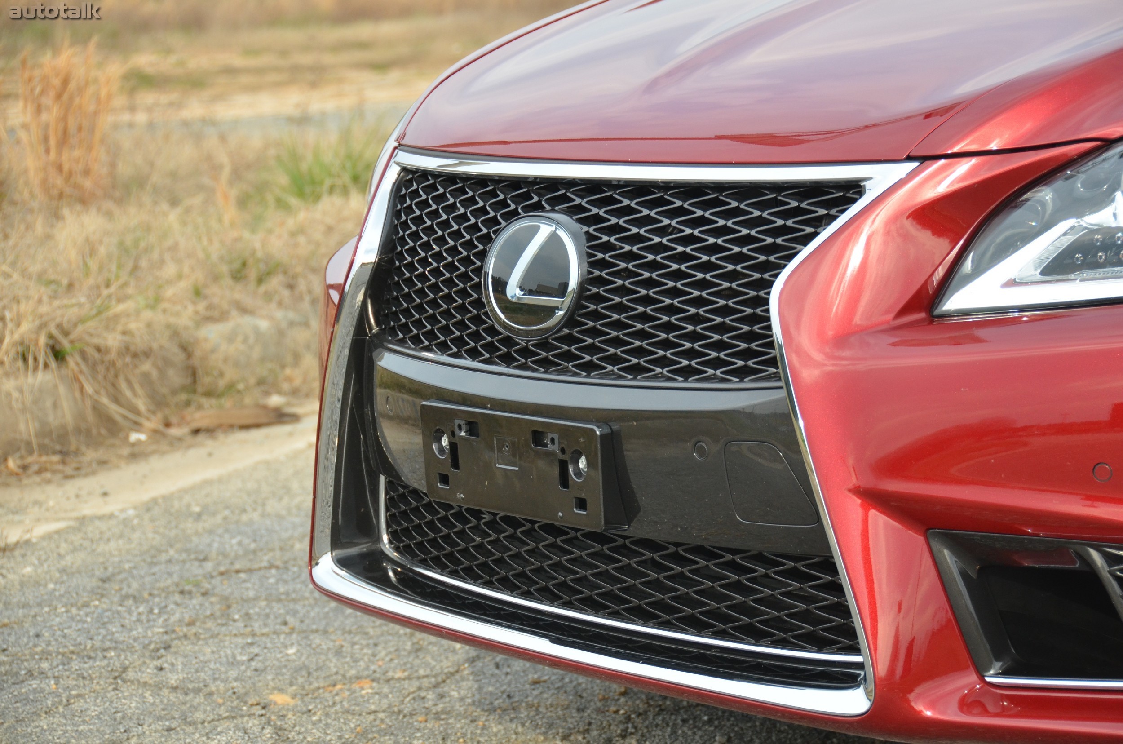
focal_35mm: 105
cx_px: 562
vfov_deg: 13.0
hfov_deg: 19.5
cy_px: 372
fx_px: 3269
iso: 720
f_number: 5
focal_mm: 70
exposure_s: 1/1000
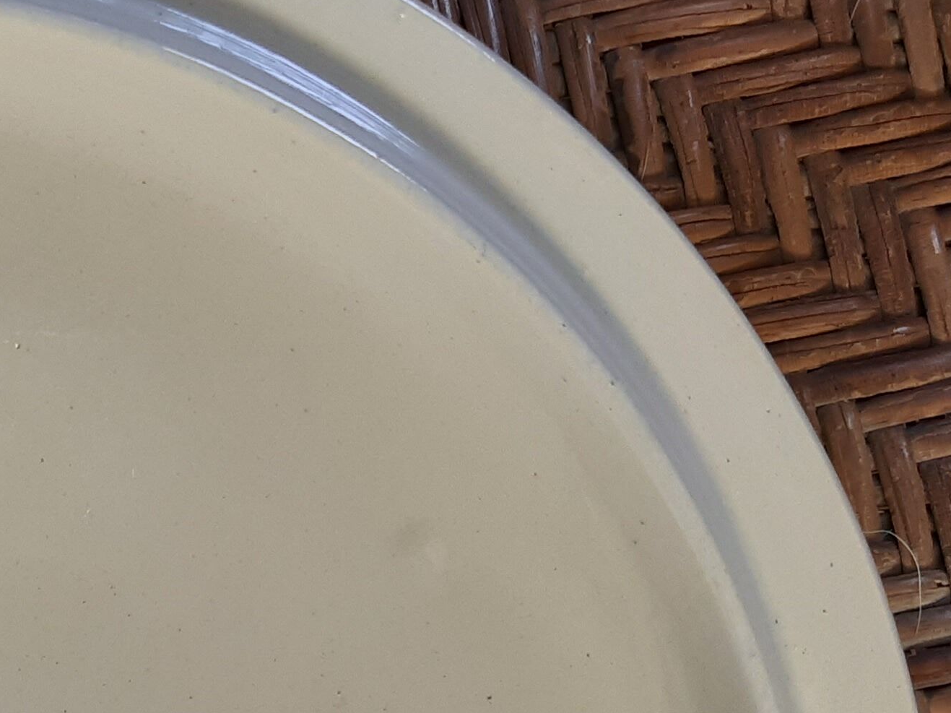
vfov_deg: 15.4
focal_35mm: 91
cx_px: -129
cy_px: 945
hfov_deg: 20.4
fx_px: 2499
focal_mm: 3.92
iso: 50
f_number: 1.7
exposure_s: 1/100
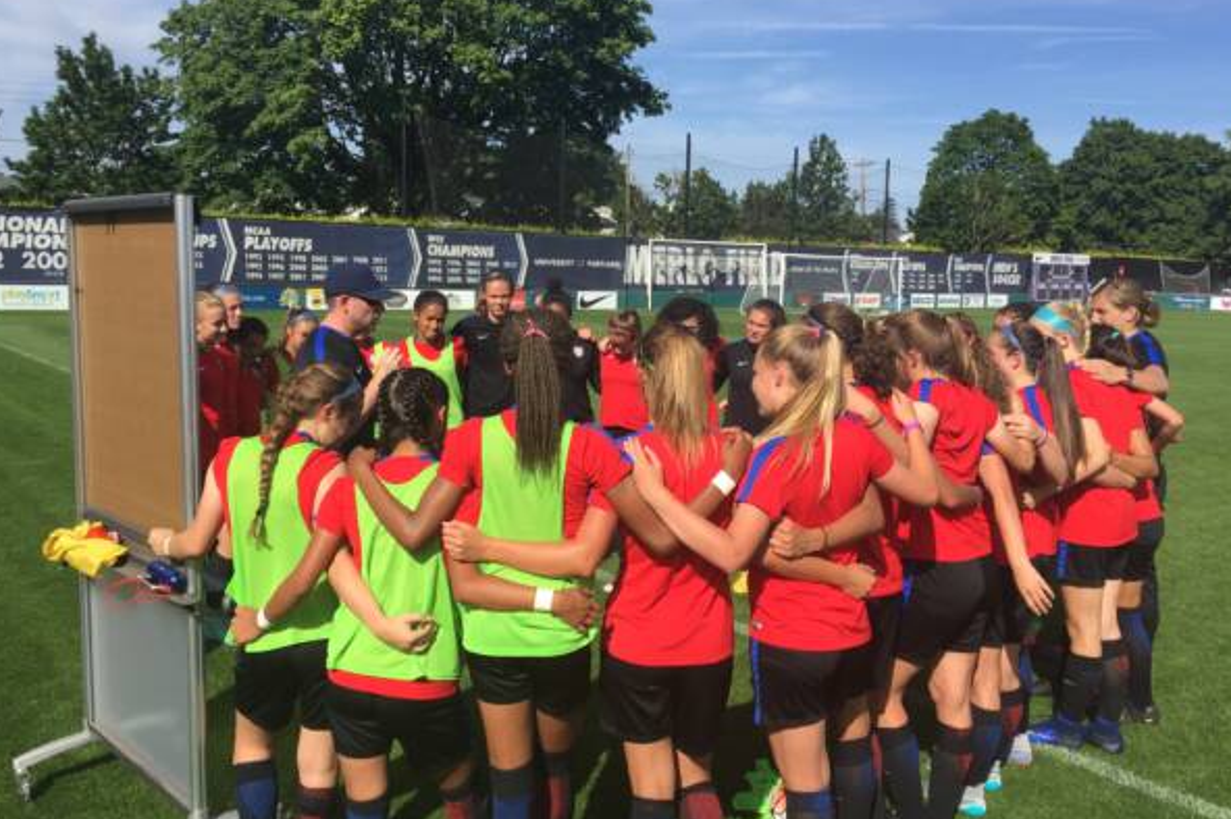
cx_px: 620
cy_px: 378
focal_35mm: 31
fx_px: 1059
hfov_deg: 60.3
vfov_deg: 42.3
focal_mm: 4.15
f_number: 2.2
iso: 32
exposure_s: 1/1883
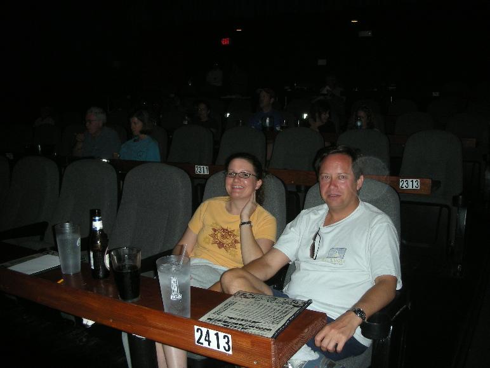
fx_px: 495
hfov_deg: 52.6
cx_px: 245
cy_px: 184
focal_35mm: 35
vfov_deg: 40.7
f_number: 2.8
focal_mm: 5.8
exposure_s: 1/60
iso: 116
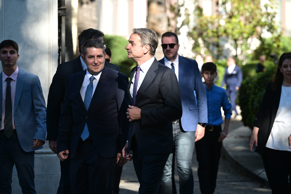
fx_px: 1293
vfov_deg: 8.6
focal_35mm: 160
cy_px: 97
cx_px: 146
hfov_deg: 12.8
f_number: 5
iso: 400
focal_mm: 160
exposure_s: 1/640
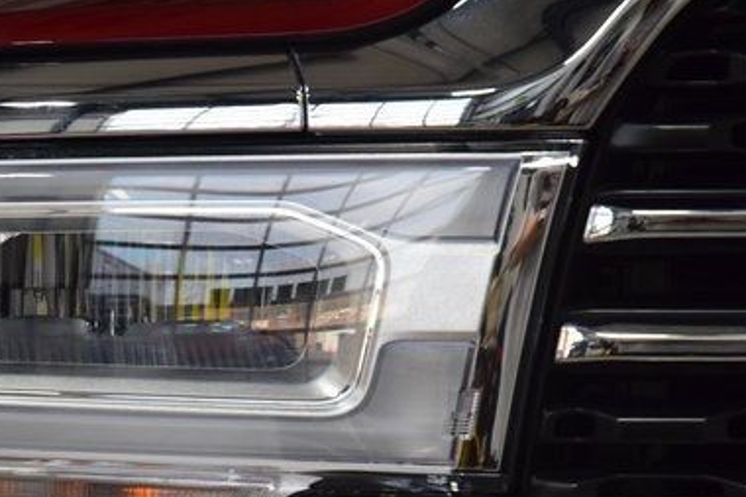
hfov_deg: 11.6
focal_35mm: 177
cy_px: 410
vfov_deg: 7.7
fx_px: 3666
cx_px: 159
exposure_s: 1/125
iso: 1600
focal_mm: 70
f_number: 6.3
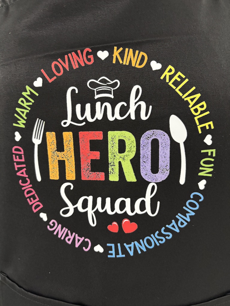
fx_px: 230
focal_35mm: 26
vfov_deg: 67.3
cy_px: 153
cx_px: 115
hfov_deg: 53.1
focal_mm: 5.96
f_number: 1.6
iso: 640
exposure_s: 1/38
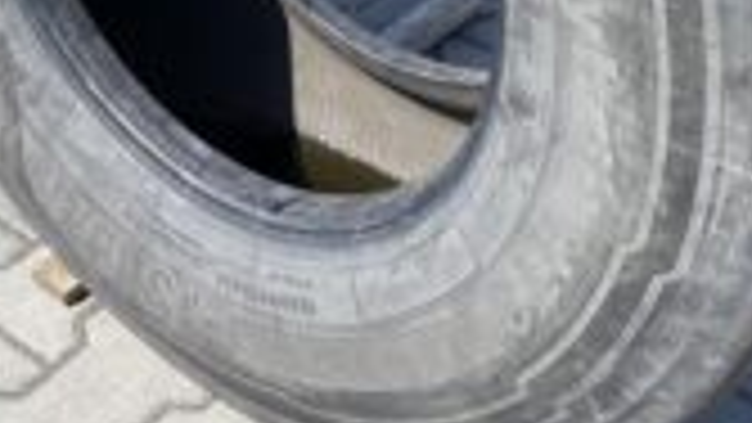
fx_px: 1456
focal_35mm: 73
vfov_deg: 15.4
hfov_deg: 28.9
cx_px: 315
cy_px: -191
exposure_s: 1/1504
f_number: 1.8
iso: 32
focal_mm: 4.25
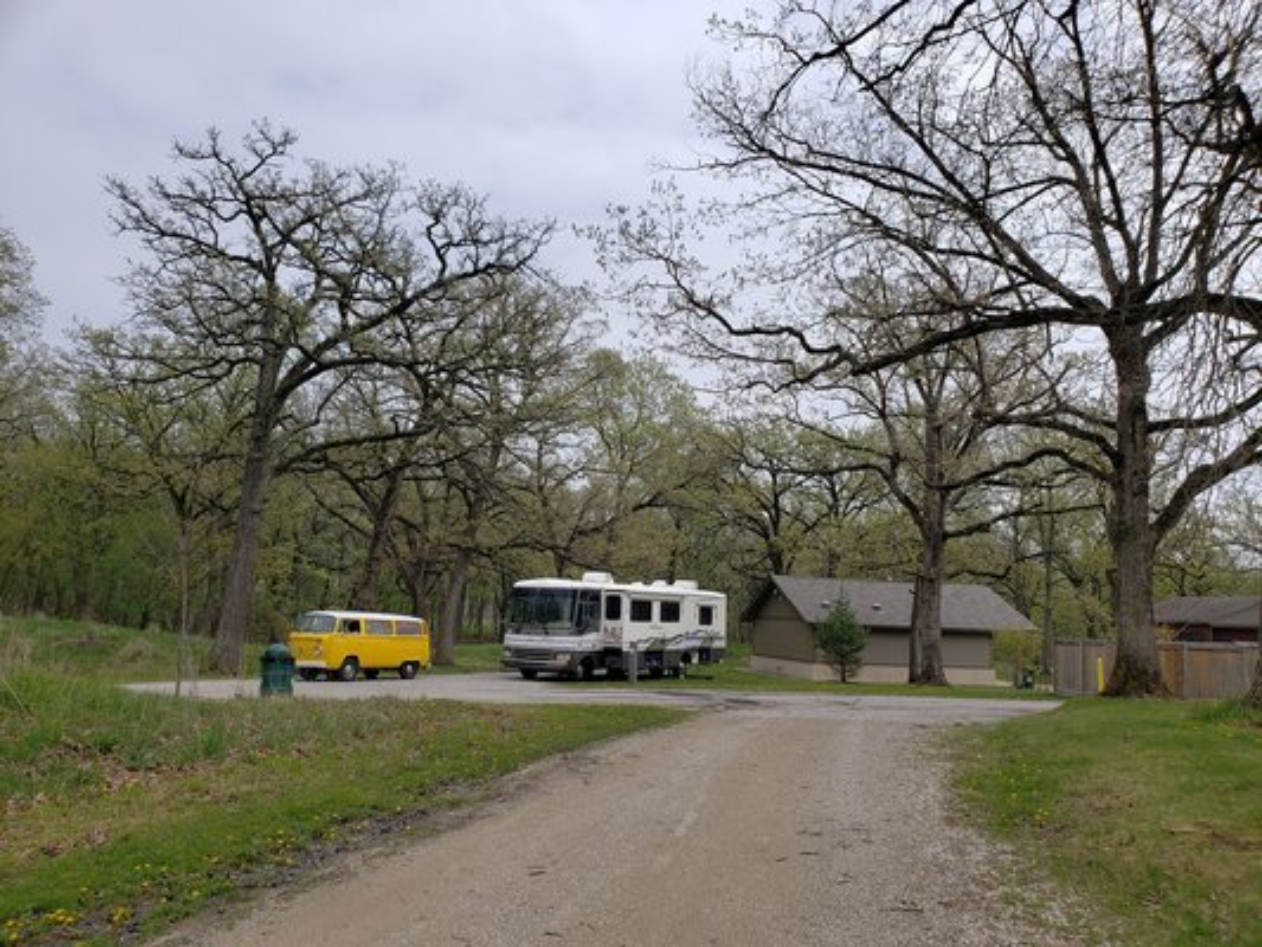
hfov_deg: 67.3
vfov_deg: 53.1
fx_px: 948
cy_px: 474
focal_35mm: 26
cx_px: 631
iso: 50
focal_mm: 4.3
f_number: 2.4
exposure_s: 1/1909
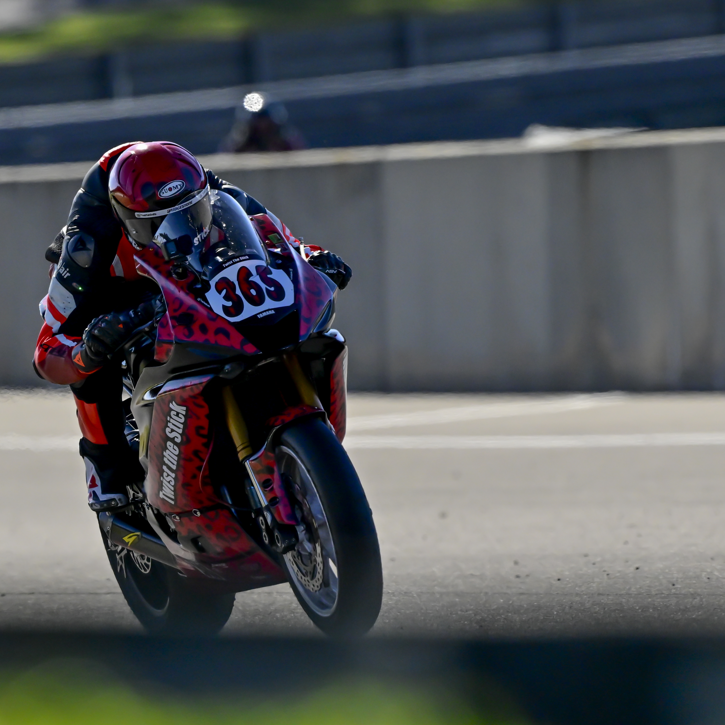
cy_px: 351
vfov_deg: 2.1
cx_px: 384
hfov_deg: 2.1
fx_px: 19359
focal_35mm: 817
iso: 2000
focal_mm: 400
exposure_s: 1/5000
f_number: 5
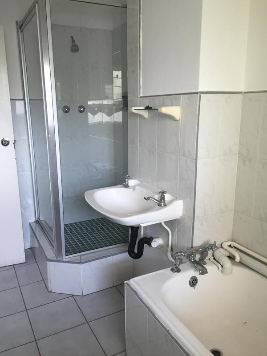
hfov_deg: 48.2
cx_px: 134
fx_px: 298
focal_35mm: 29
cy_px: 178
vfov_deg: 61.7
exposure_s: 1/30
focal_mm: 4.15
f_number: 2.2
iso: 40
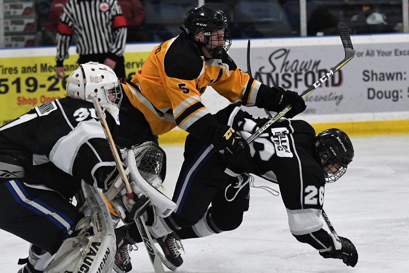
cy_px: 136
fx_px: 1568
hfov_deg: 14.9
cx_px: 204
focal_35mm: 138
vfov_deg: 9.9
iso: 3200
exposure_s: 1/1000
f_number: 2.8
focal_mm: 92
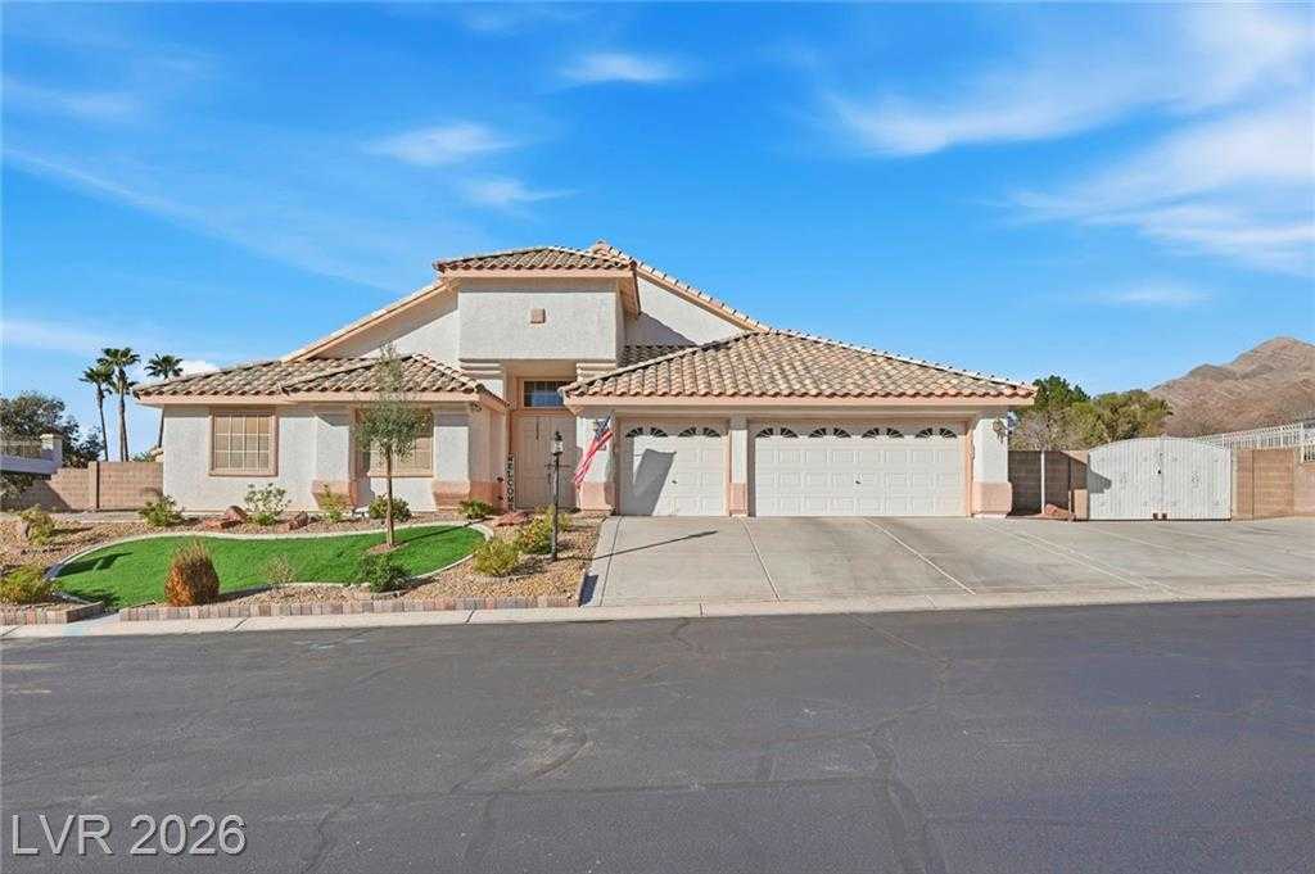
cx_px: 658
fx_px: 712
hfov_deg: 85.5
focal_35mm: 20
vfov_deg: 63.1
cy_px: 437
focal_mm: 19.5
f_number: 10
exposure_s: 1/1250
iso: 64
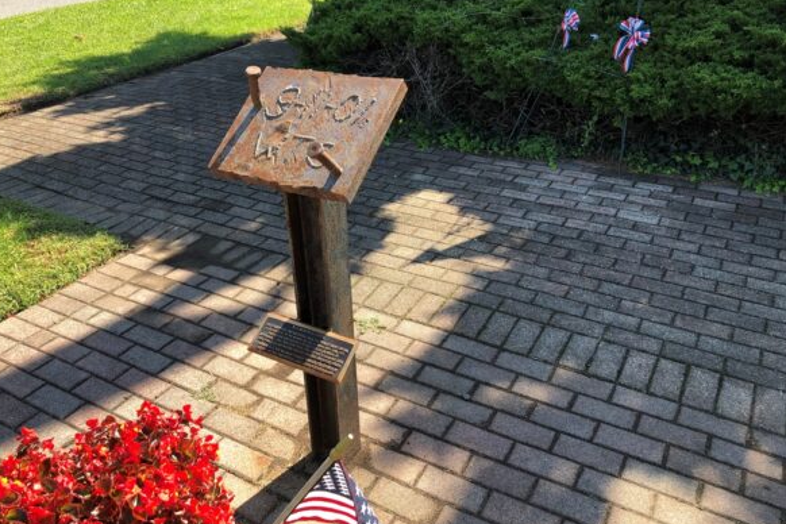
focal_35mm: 30
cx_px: 384
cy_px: 251
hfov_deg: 61.9
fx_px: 655
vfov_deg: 43.6
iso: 20
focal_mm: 3.99
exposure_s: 1/408
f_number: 1.8
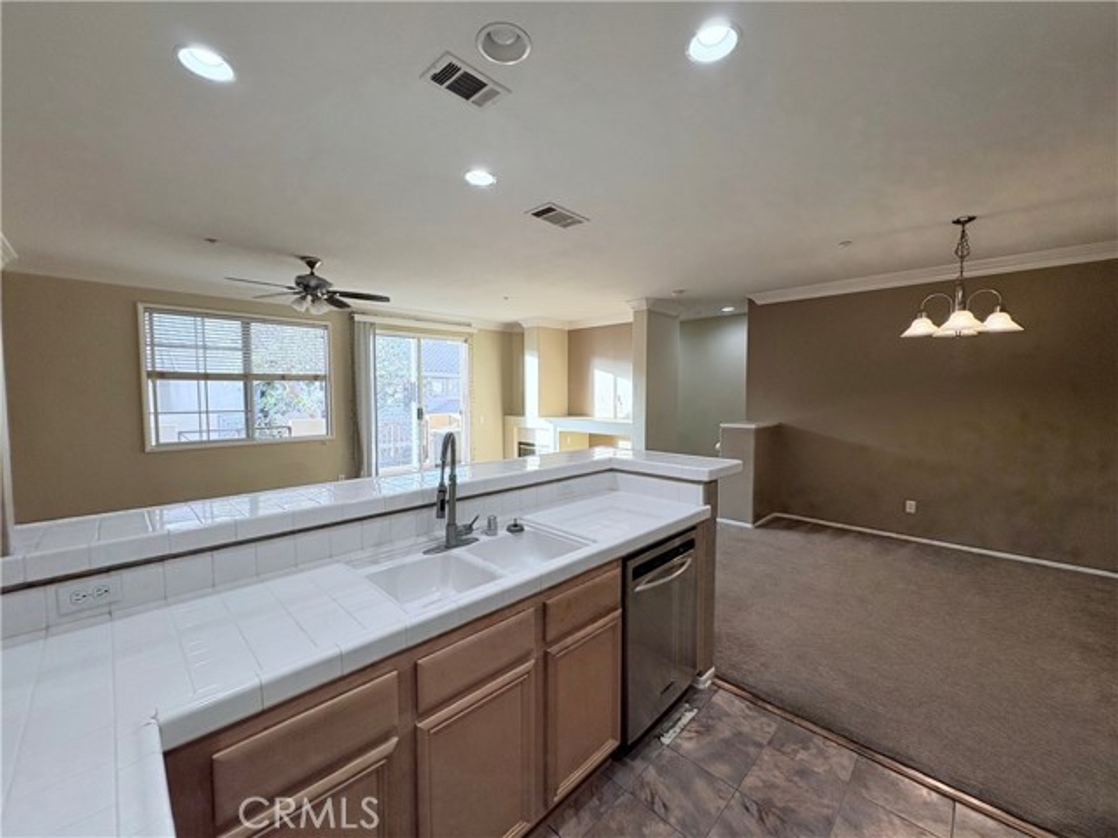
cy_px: 419
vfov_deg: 85.7
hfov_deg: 102.1
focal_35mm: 14
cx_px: 559
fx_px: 452
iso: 100
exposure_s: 1/127
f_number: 2.2
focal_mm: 2.22
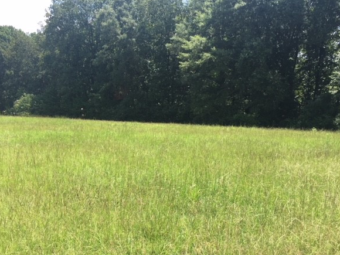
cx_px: 158
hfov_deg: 56.8
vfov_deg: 44.1
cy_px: 137
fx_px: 314
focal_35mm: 32
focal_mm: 4.15
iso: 32
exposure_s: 1/628
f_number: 2.2
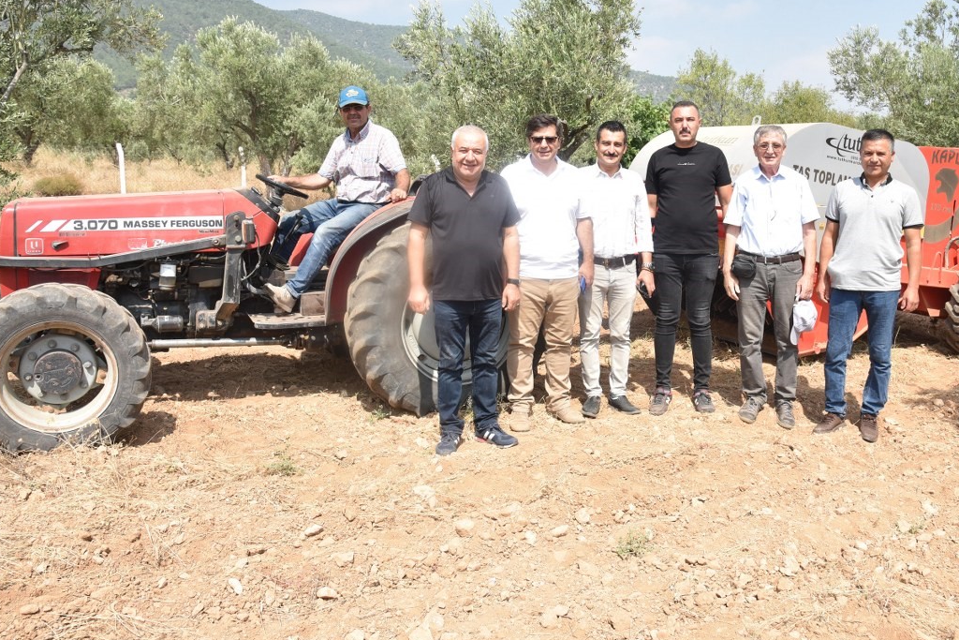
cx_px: 510
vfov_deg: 43.5
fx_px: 799
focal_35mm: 30
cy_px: 265
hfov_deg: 61.9
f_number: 14
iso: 640
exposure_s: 1/640
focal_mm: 24
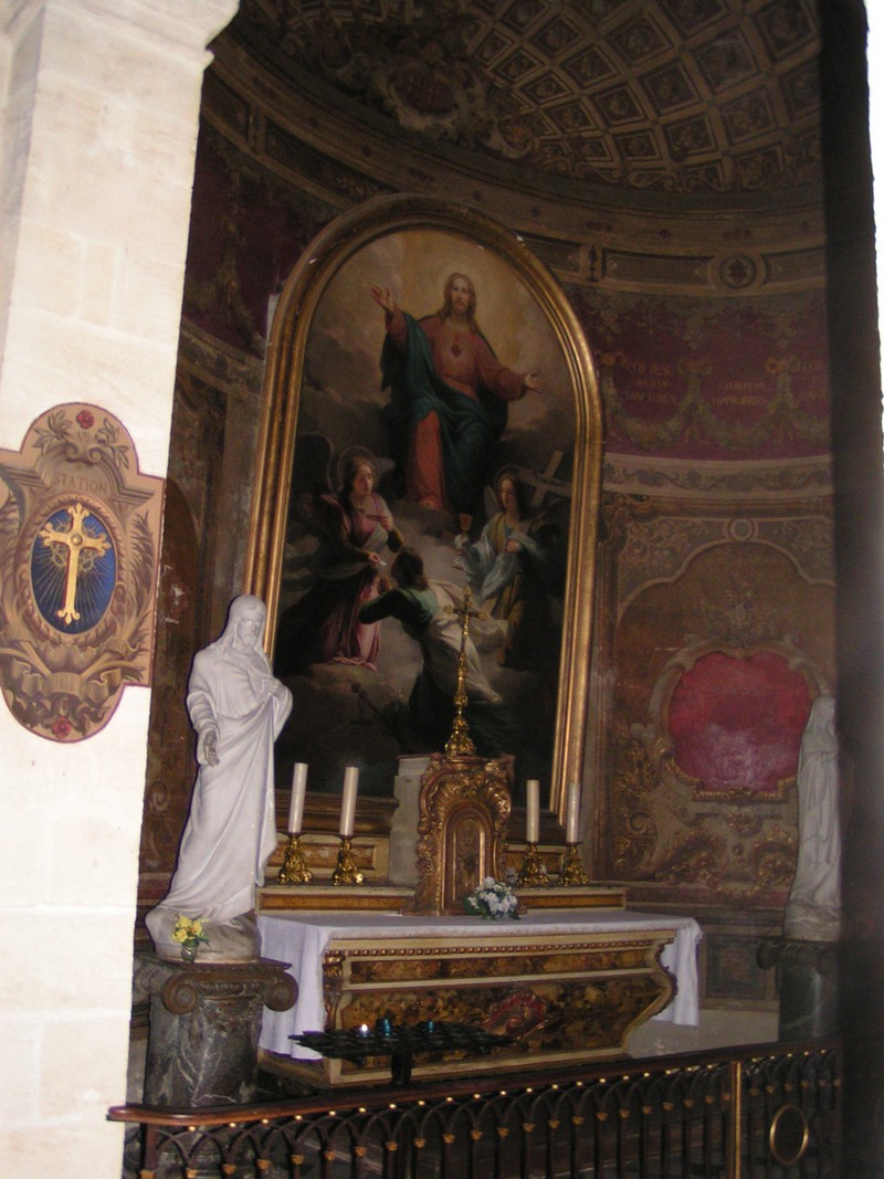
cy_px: 590
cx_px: 442
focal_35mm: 38
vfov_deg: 49.0
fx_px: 1294
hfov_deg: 37.7
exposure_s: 1/40
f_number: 2.8
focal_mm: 5.8
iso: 200
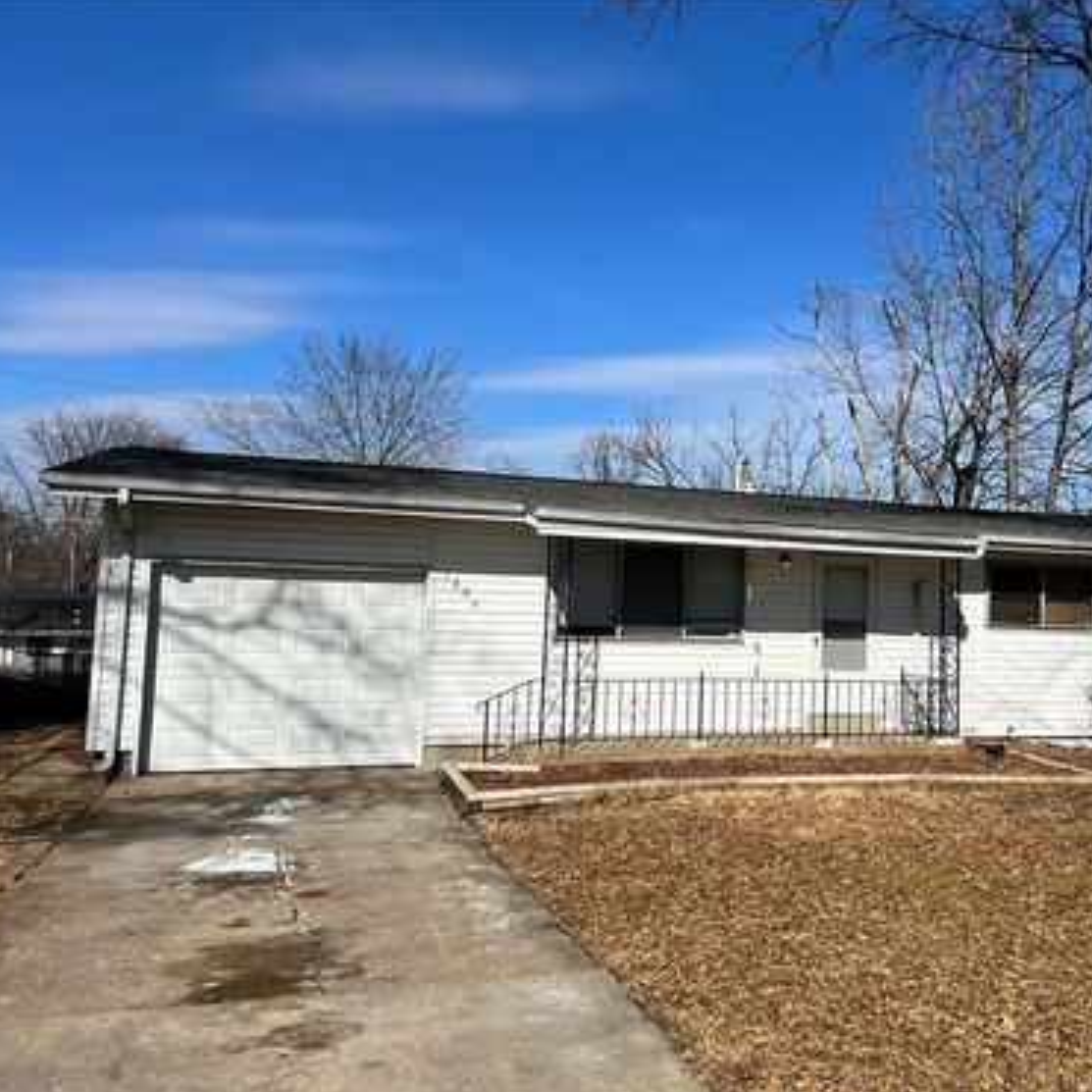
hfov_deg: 51.8
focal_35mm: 31
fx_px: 1106
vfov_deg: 52.5
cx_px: 703
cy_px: 546
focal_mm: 5.7
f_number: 1.5
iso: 50
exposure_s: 1/7463
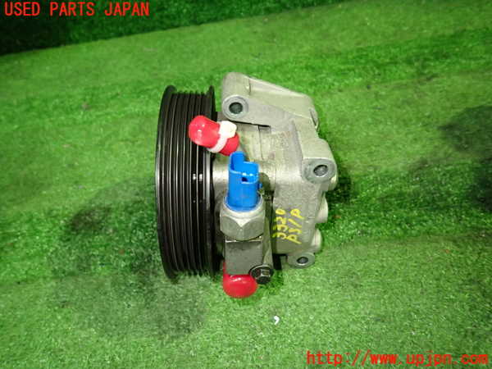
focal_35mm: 25
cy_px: 184
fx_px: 355
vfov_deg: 54.9
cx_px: 246
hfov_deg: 69.4
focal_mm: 4.5
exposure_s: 1/30
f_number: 2
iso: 400
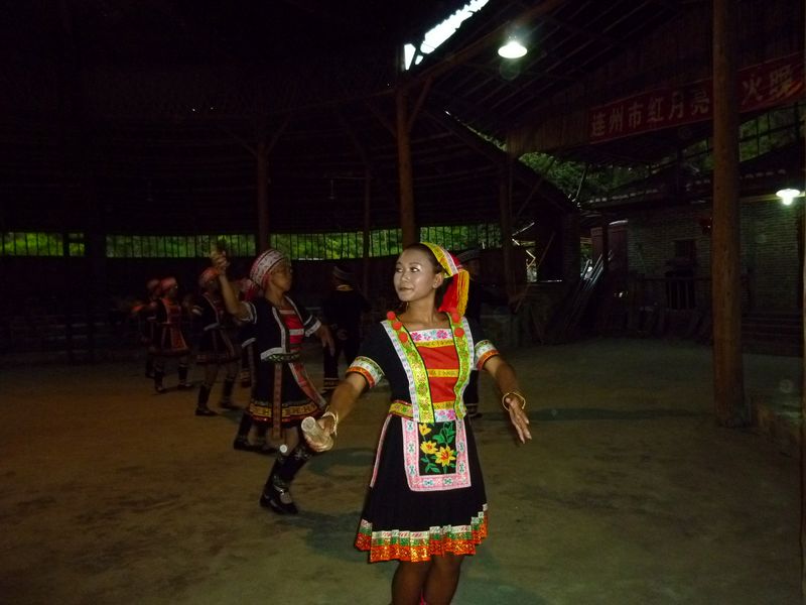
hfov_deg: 69.4
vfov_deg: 54.9
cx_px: 403
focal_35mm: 25
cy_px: 302
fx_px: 582
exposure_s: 1/30
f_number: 3.3
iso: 400
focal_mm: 4.5
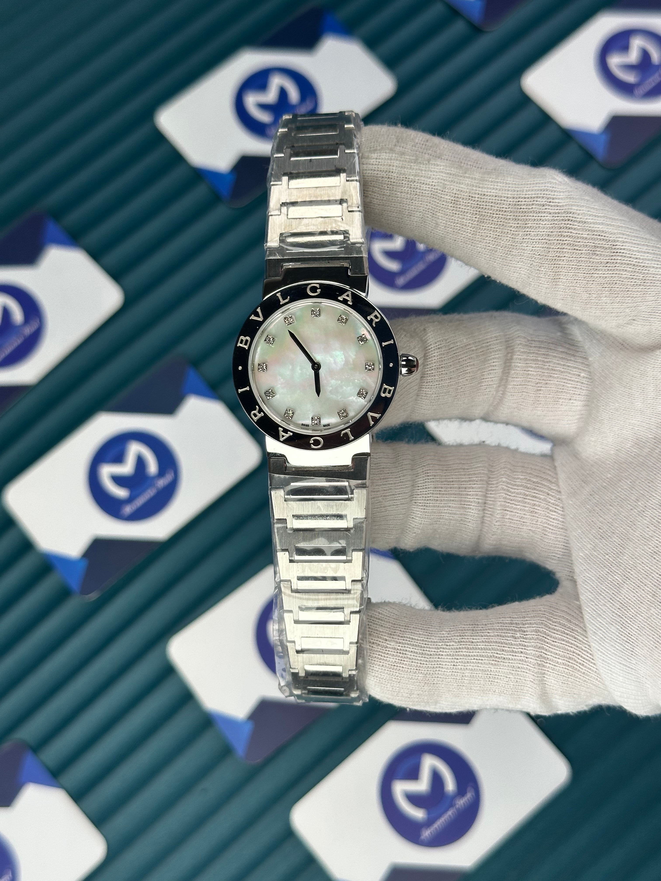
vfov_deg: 39.7
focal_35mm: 48
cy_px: 440
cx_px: 330
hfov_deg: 30.3
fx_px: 1222
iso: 64
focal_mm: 6.86
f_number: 1.78
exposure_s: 1/980
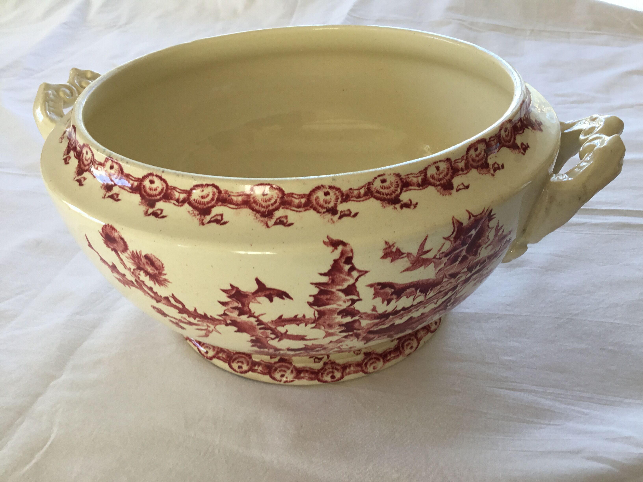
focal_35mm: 31
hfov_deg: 58.4
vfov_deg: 45.4
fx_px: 576
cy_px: 241
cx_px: 322
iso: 32
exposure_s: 1/50
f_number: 2.4
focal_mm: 3.3
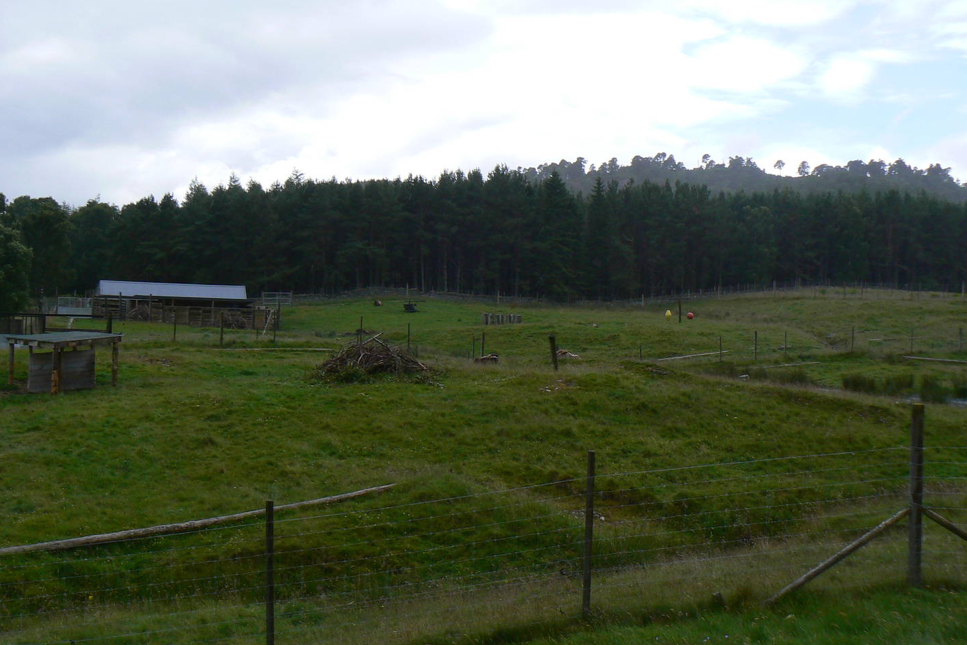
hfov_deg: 46.4
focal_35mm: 42
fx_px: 1128
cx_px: 469
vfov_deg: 31.9
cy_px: 288
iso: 80
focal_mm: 6
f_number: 5.6
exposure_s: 1/400
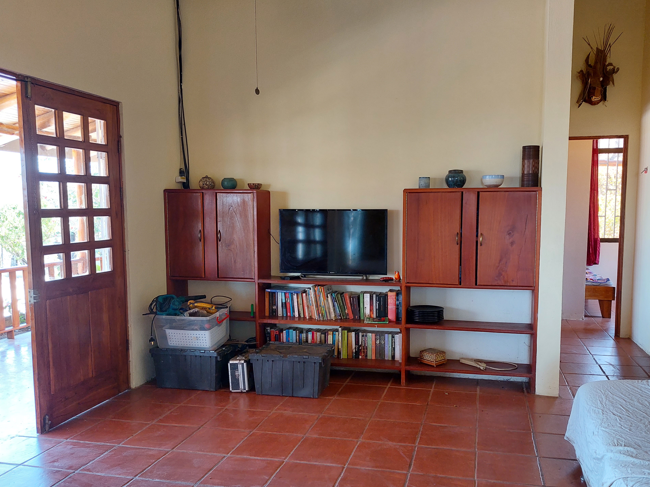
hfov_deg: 61.5
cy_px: 261
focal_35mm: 29
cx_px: 363
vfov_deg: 48.2
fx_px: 545
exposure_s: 1/60
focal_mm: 5.23
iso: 200
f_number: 1.8
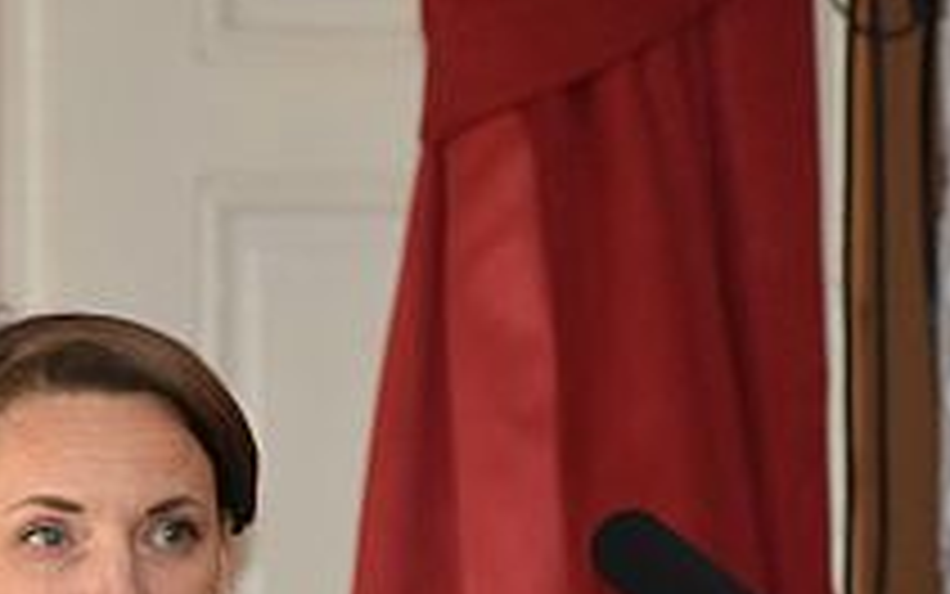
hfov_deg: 3.2
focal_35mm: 648
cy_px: 884
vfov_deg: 2.0
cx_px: 207
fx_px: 16782
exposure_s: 1/125
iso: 1400
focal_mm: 140
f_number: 4.8
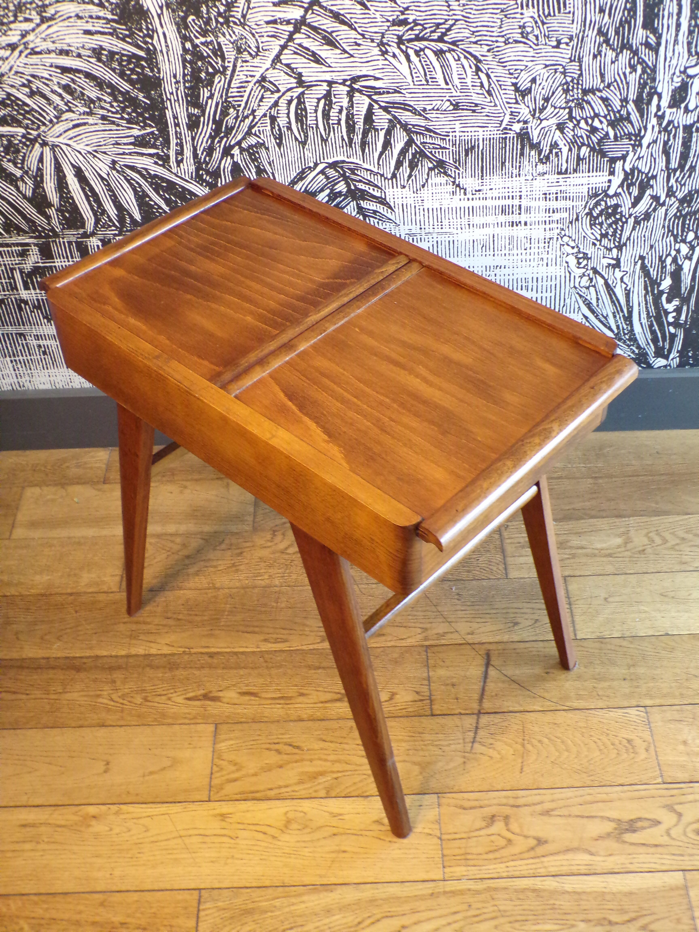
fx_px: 996
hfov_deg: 38.7
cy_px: 466
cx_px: 350
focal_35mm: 37
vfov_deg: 50.1
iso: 400
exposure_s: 1/17
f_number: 3.3
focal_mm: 6.6
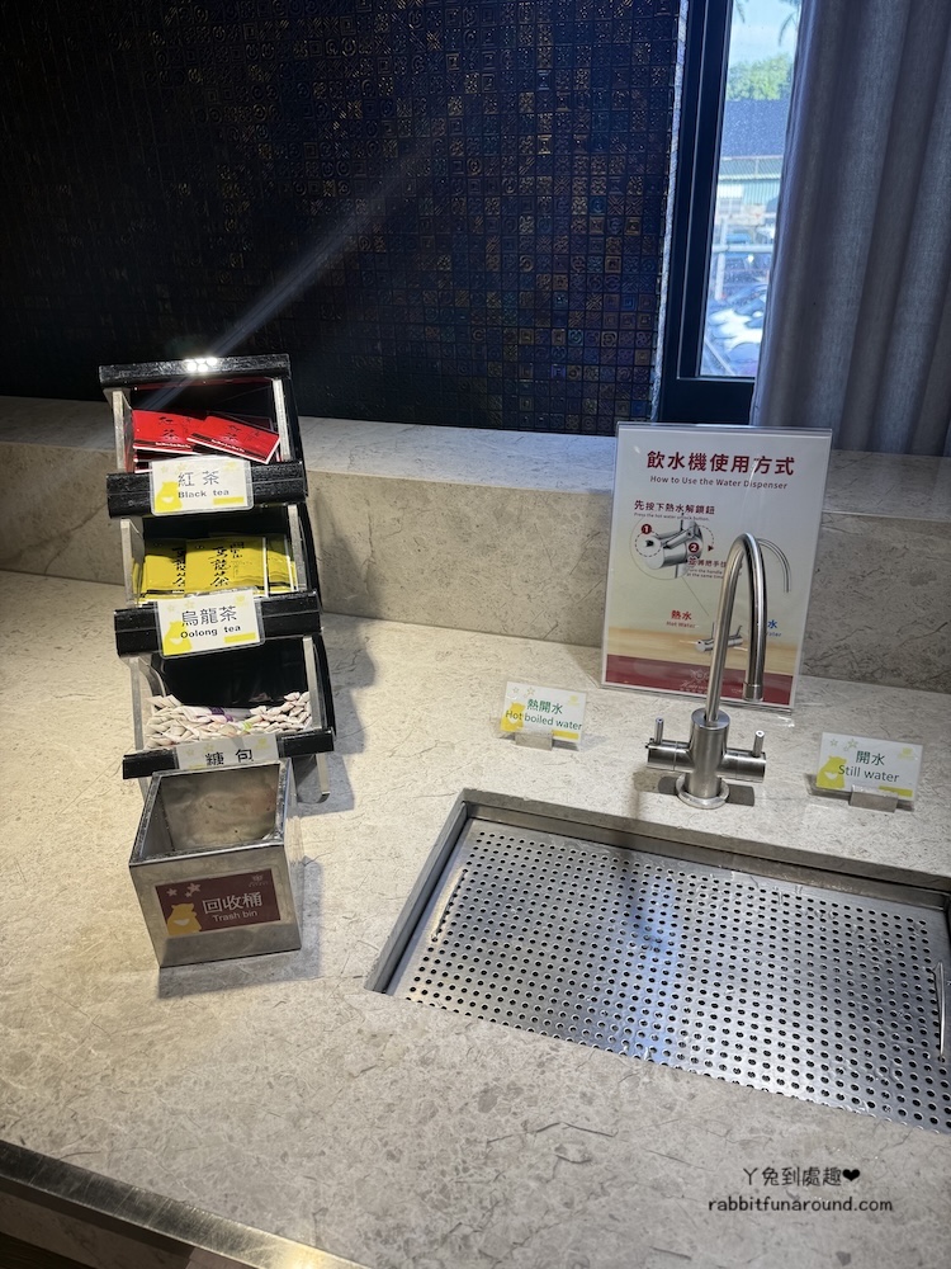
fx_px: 879
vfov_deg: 71.6
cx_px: 476
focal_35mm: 24
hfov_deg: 56.8
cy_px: 634
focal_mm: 6.76
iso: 80
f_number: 1.78
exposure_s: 1/120
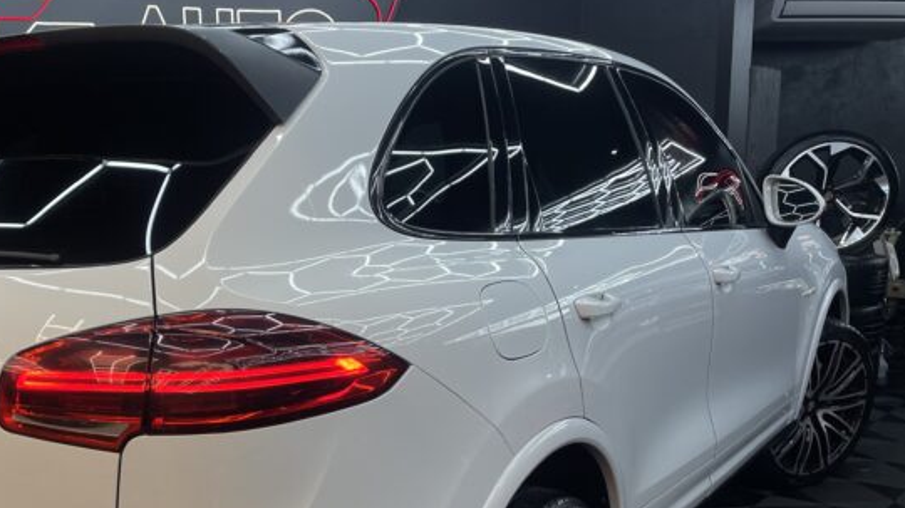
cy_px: 412
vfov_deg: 27.7
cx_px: 273
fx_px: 1007
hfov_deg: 47.3
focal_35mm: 42
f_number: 1.6
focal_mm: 4.2
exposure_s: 1/212
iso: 40
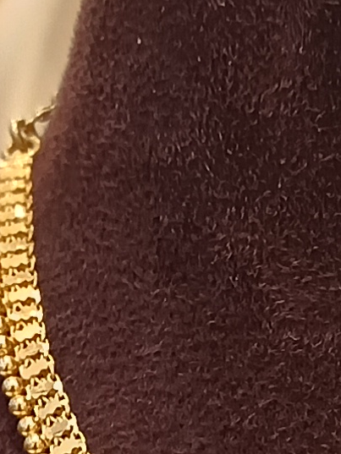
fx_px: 2153
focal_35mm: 164
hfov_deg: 8.9
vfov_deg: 11.4
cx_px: 426
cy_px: 752
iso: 100
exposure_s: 1/100
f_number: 1.8
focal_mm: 3.61
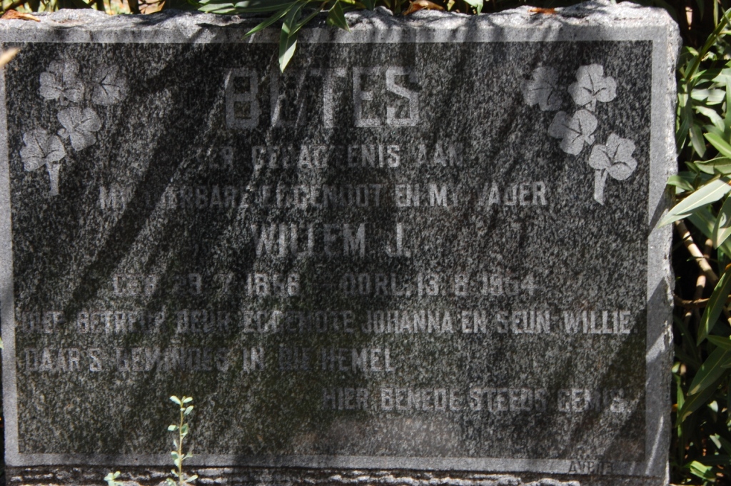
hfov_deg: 19.5
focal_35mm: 105
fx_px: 2130
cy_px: 243
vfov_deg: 13.0
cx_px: 366
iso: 400
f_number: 18
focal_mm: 70
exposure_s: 1/50
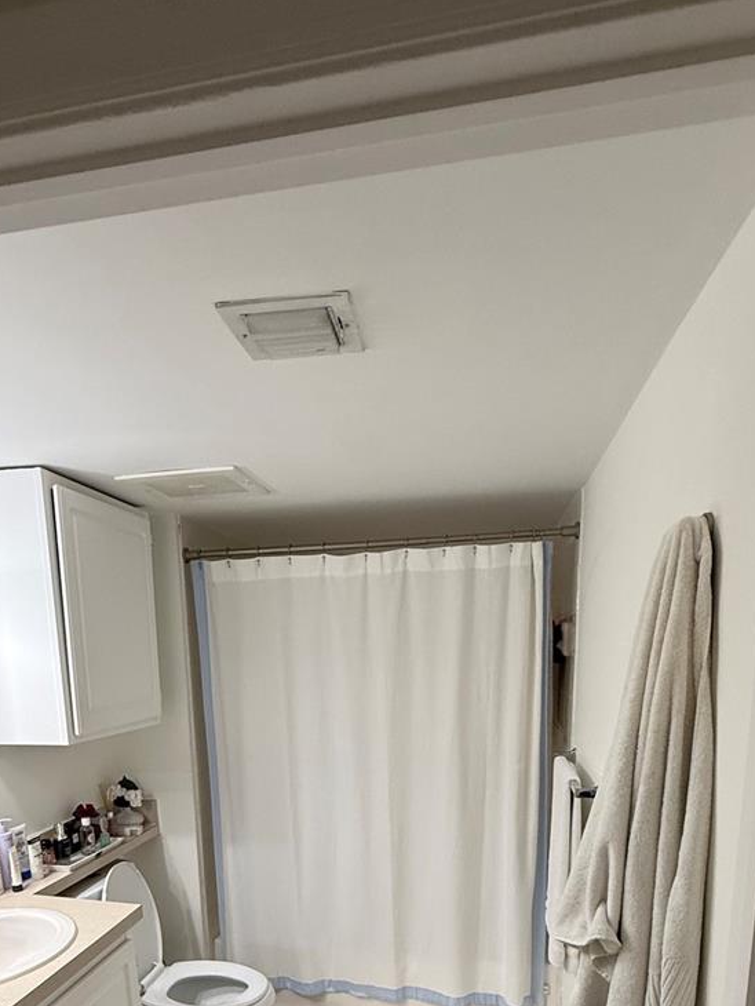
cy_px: 777
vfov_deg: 68.2
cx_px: 346
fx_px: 668
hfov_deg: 58.8
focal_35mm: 23
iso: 200
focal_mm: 2.22
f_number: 2.2
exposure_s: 1/120
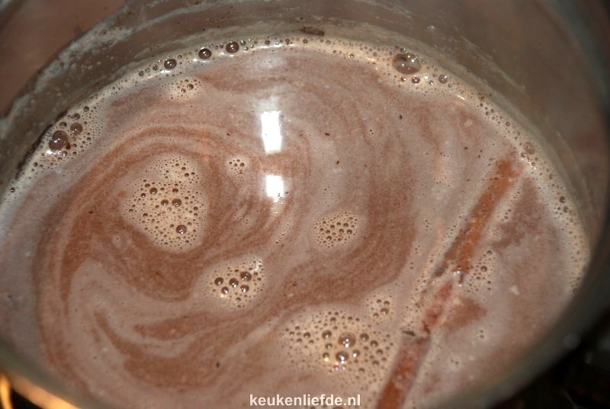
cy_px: 204
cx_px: 305
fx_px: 2418
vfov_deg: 9.7
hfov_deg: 14.4
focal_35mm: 142
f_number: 5.6
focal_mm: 95
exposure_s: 1/60
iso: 200
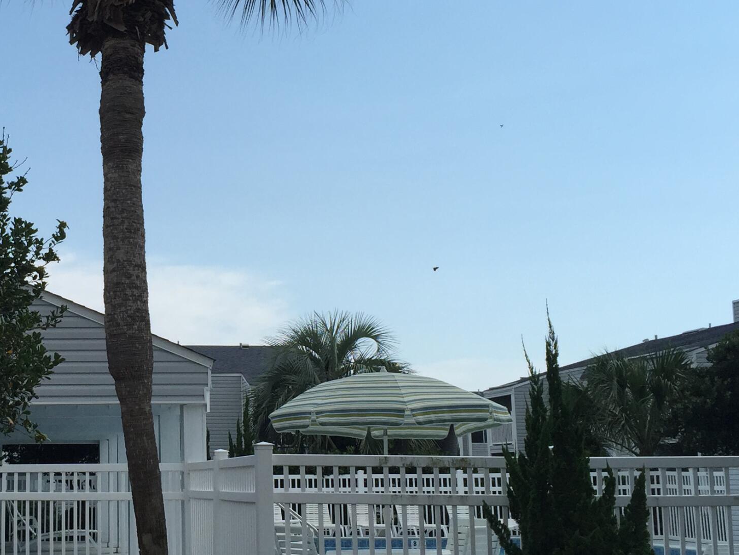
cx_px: 119
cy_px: 288
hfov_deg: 31.1
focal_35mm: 60
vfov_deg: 24.4
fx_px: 1281
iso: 32
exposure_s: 1/2475
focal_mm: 4.15
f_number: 2.2
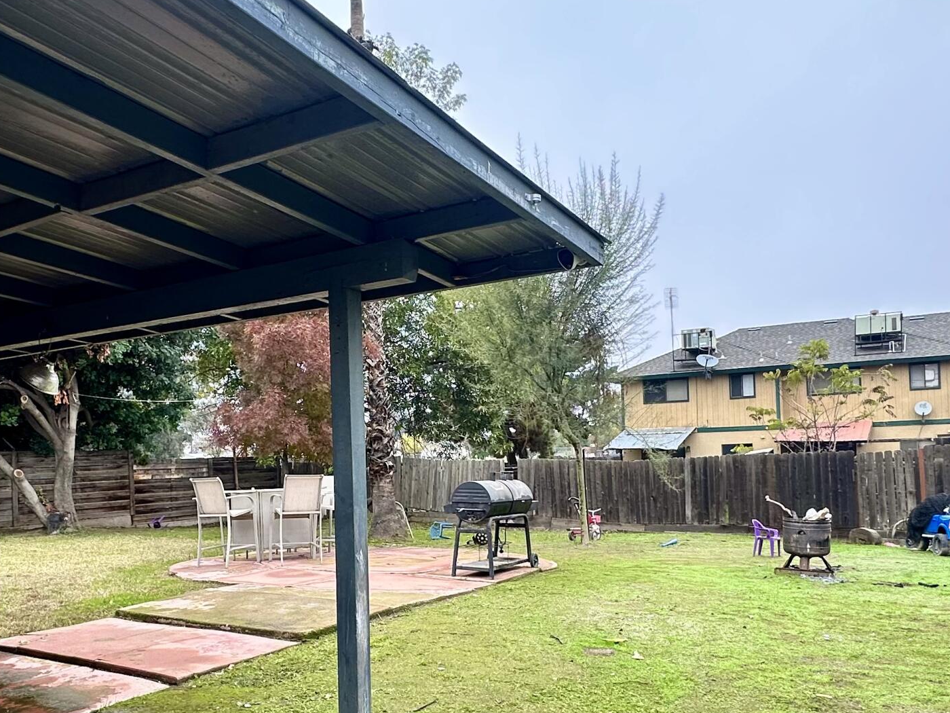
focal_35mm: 30
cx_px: 392
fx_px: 823
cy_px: 439
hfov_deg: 59.6
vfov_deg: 46.4
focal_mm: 2.22
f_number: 2.2
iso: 40
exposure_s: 1/204
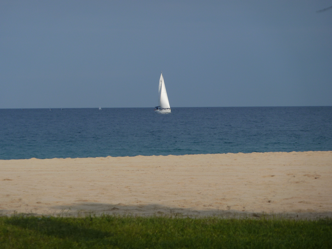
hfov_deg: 7.1
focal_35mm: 278
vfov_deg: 5.3
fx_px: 2666
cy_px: 124
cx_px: 166
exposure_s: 1/400
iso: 80
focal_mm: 45.7
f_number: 4.8
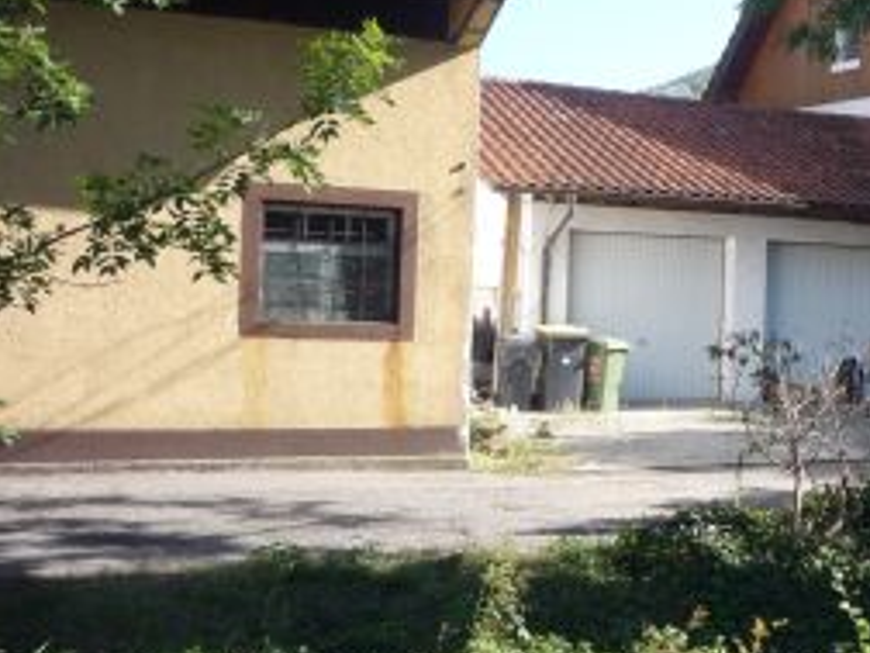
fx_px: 1533
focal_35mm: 61
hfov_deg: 30.0
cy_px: 301
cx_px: 822
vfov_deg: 24.0
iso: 100
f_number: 4
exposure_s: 1/250
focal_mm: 5.2
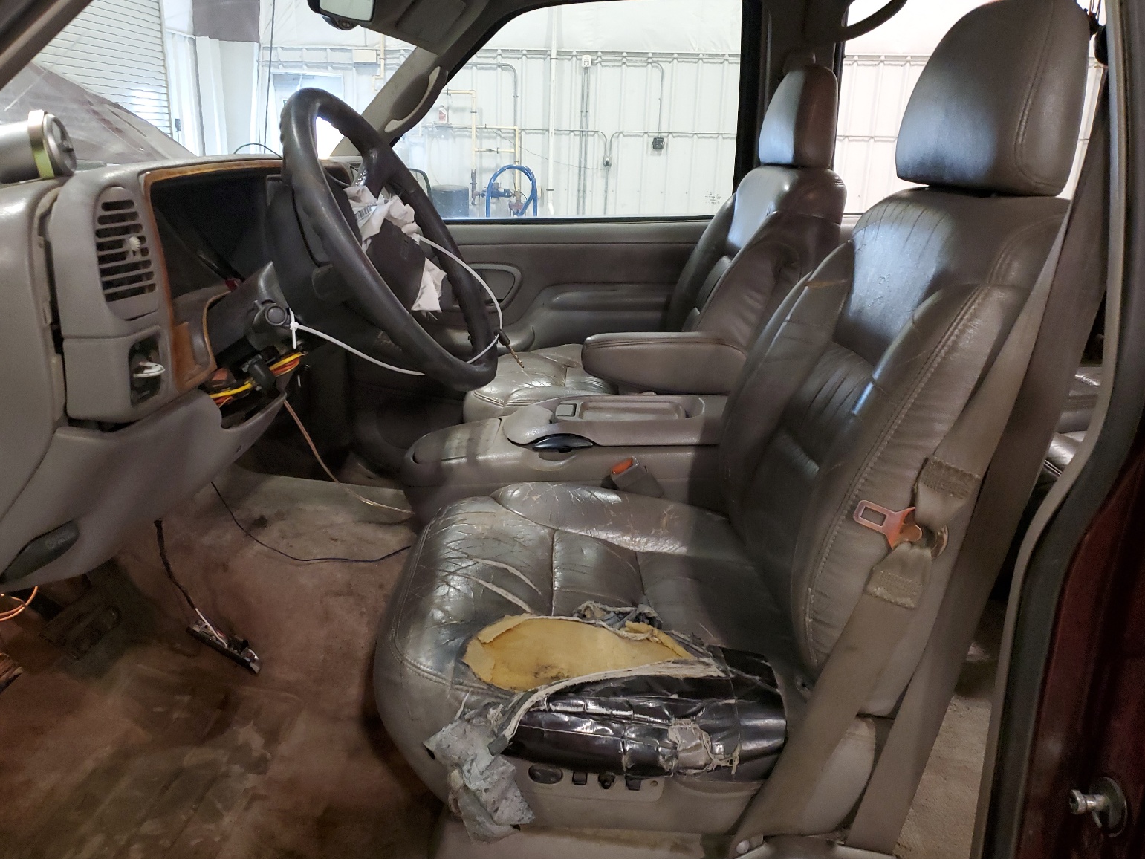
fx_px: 893
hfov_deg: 65.3
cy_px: 445
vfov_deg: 51.3
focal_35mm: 27
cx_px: 553
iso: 310
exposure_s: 1/24
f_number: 1.5
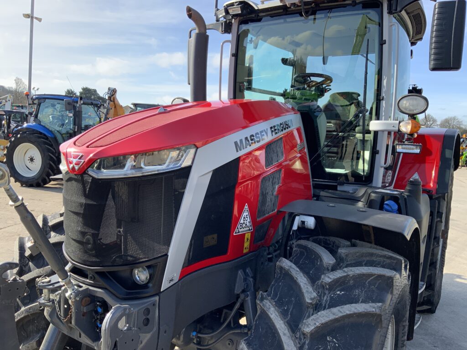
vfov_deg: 48.2
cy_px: 175
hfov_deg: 61.7
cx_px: 234
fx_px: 391
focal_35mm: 29
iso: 16
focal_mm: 3
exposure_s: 1/700
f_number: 1.8
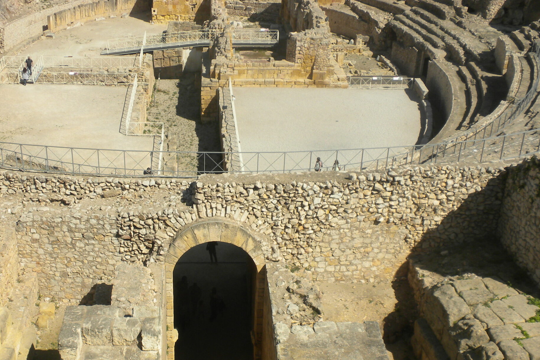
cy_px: 283
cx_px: 208
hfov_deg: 36.7
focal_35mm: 54
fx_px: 810
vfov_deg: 24.7
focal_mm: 6.6
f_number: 10
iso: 64
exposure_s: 1/160
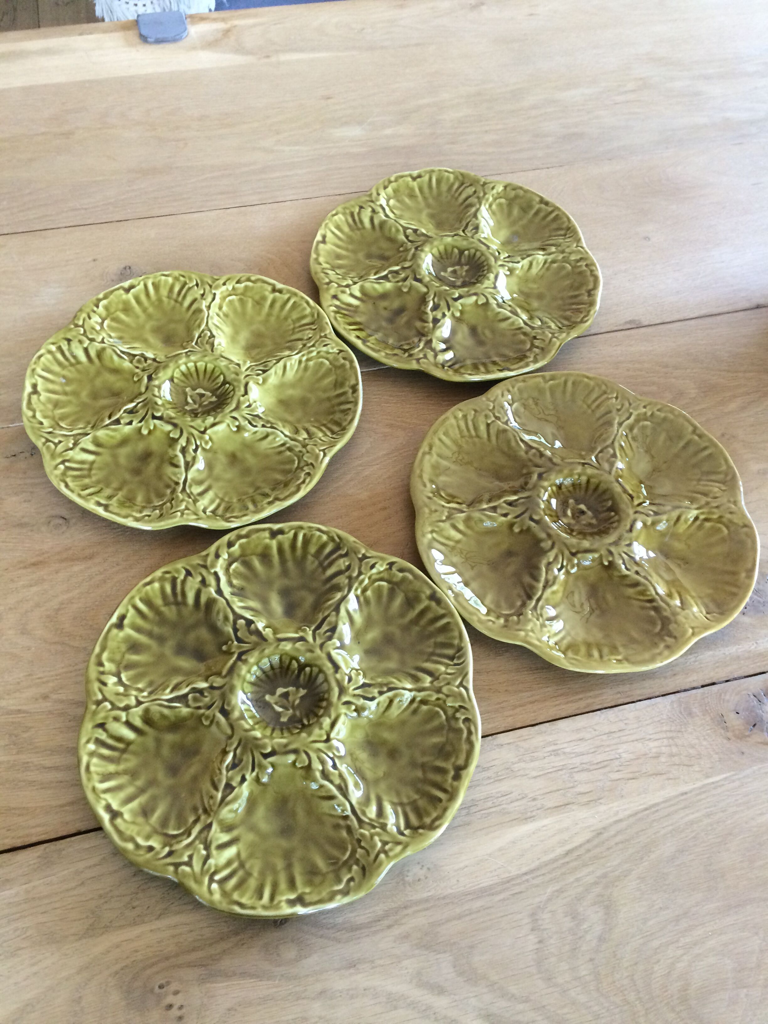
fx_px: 858
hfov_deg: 48.2
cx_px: 384
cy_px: 512
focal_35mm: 29
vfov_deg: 61.7
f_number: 2.2
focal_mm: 4.15
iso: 160
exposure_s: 1/33
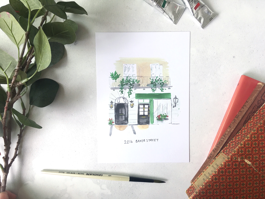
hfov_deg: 61.7
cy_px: 100
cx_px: 132
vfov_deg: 48.2
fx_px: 222
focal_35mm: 29
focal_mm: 4.15
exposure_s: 1/179
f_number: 2.2
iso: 25
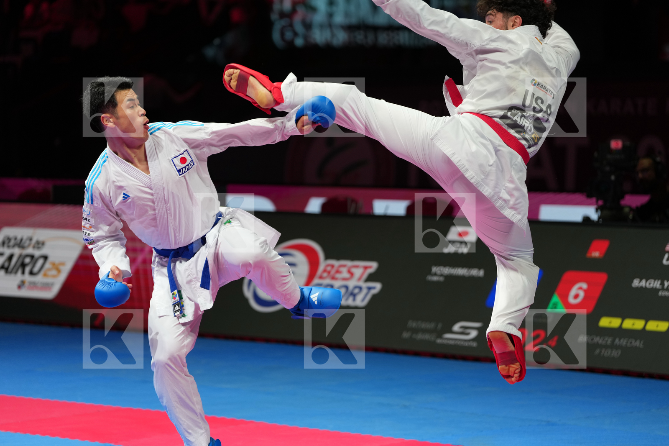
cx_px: 334
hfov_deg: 14.7
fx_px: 2601
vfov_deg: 9.8
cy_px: 223
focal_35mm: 140
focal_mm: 140
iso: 640
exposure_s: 1/1000
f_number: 2.8
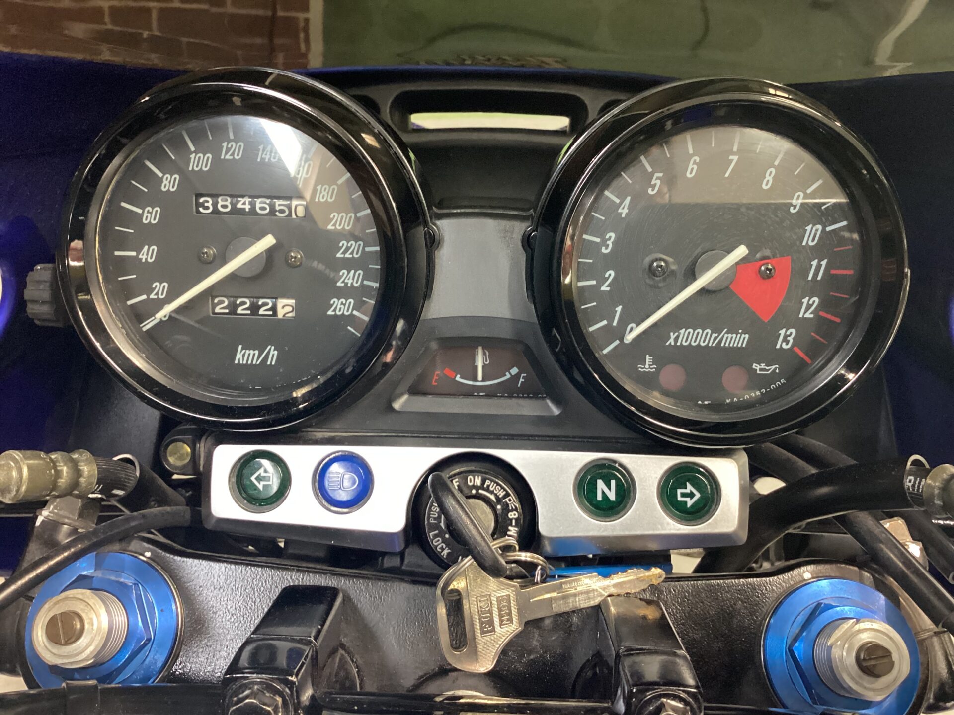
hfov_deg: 58.4
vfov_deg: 45.4
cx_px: 477
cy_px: 358
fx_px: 854
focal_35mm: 31
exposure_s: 1/30
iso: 400
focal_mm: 3.3
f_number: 2.4
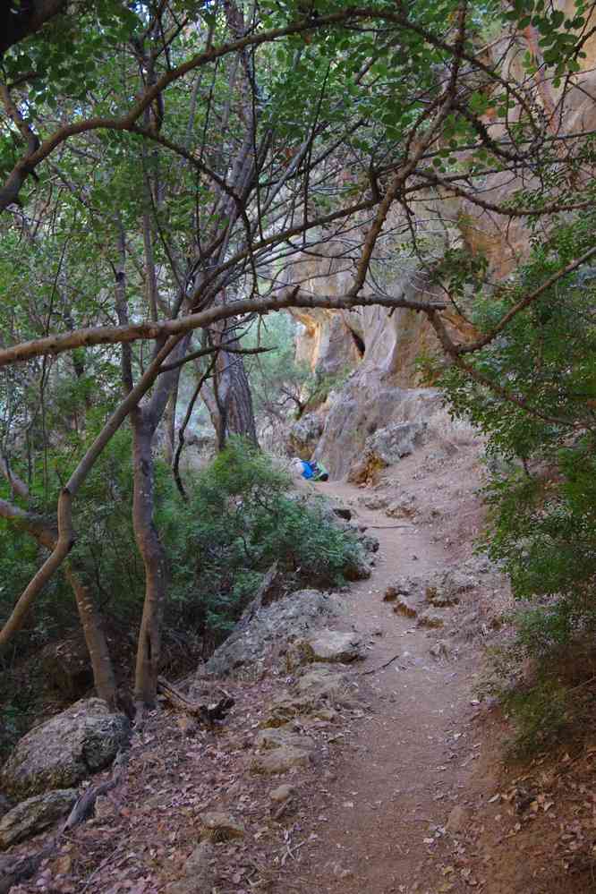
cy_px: 447
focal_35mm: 49
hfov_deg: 27.5
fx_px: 1217
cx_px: 298
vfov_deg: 40.3
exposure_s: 1/60
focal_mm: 32.5
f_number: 6.3
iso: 3200
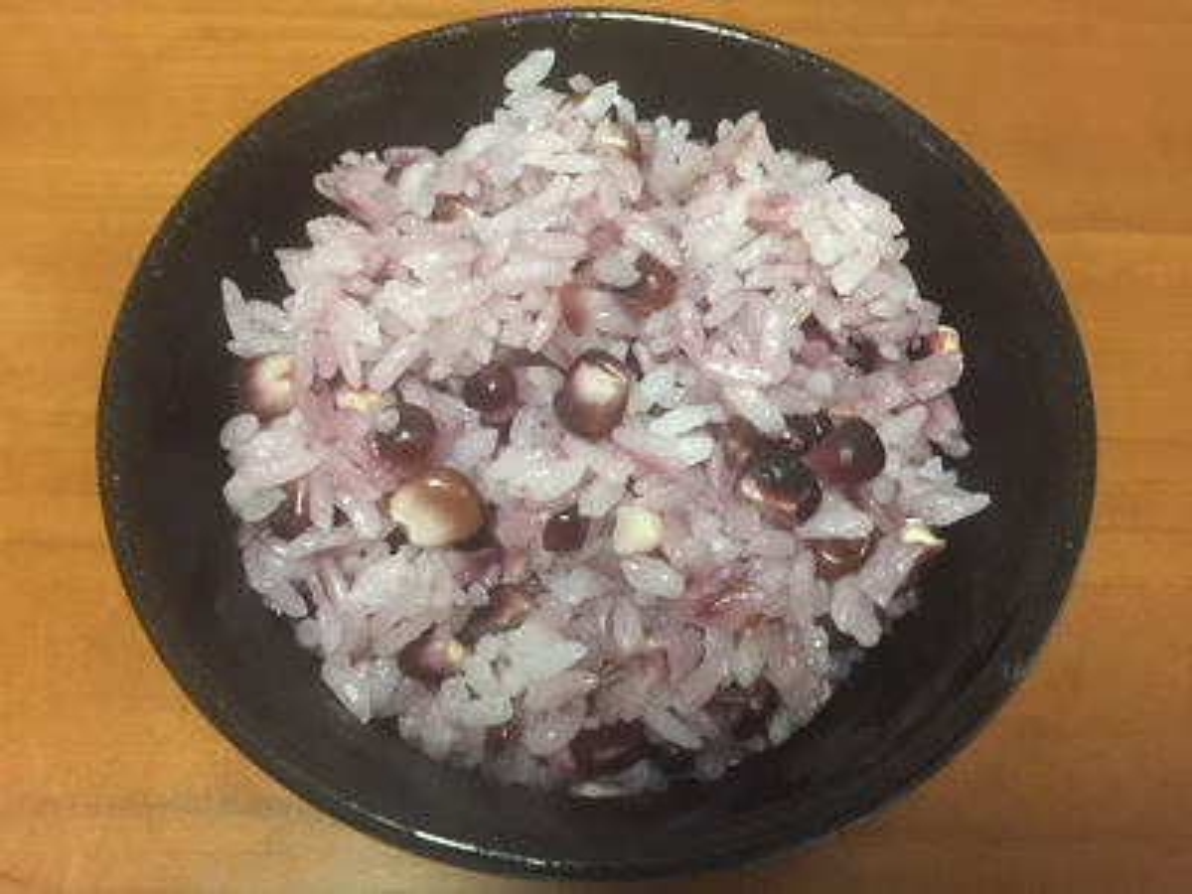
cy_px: 447
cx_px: 596
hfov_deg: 61.7
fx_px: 999
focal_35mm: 29
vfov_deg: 48.2
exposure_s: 1/15
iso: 320
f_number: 2.2
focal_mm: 4.15
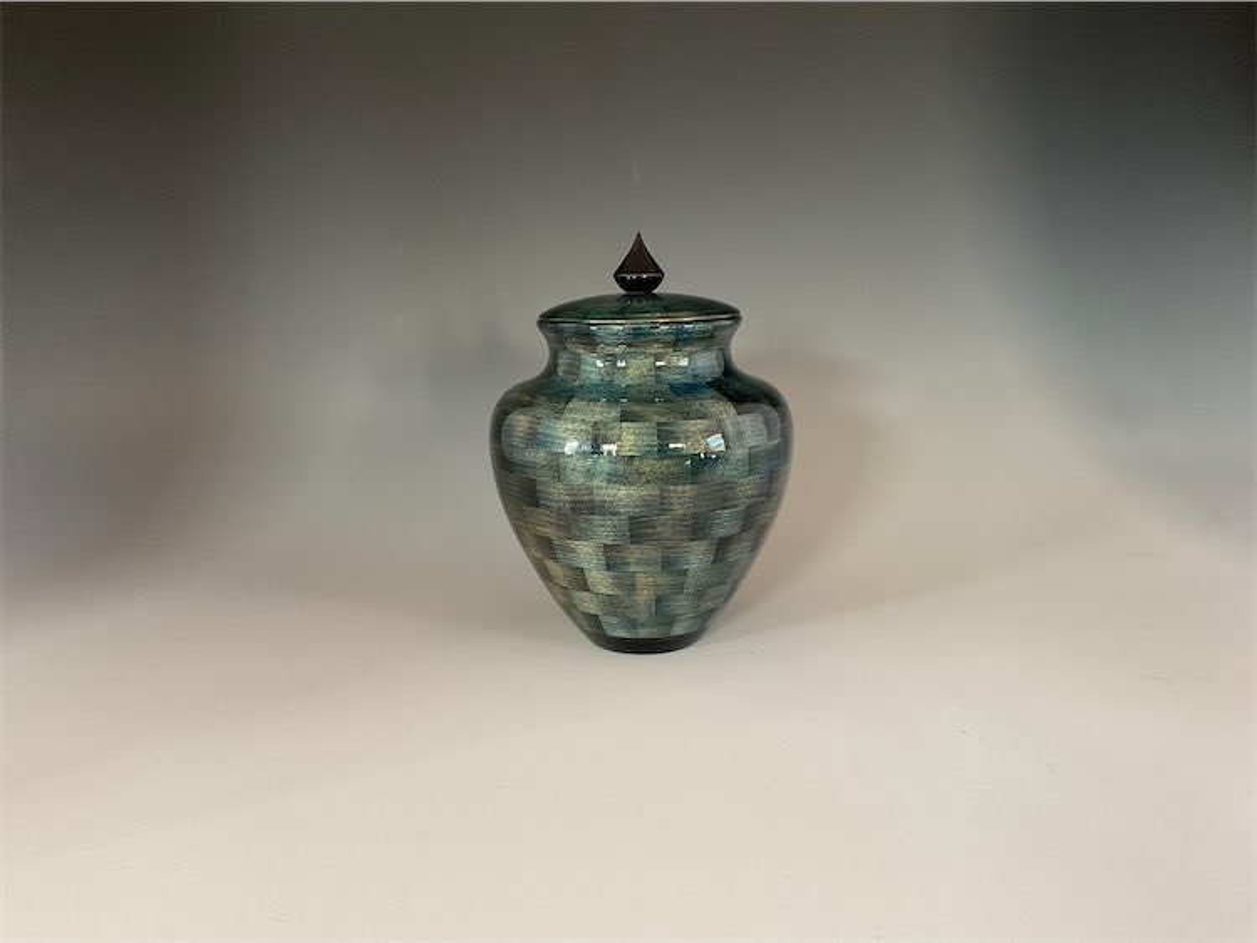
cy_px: 472
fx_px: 1053
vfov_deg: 48.3
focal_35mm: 29
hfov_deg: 61.6
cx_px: 628
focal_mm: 3
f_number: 1.8
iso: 125
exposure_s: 1/60
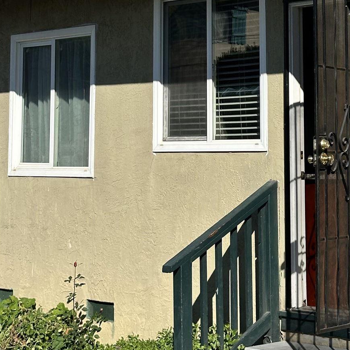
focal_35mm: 112
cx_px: 206
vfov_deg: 15.3
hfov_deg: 15.5
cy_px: 5
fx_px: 1281
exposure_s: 1/5882
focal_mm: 6.86
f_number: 1.78
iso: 64
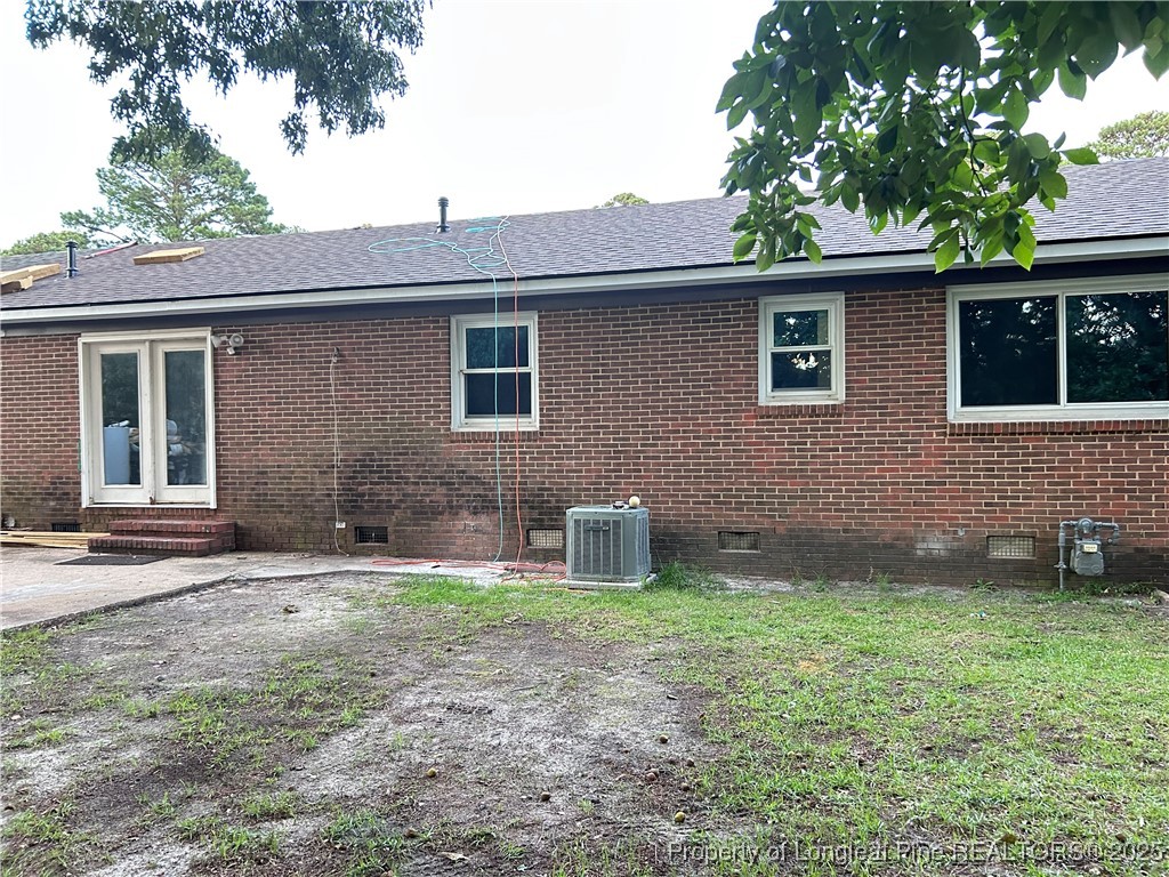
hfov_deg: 67.3
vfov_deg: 53.1
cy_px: 438
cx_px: 584
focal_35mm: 26
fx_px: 878
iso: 320
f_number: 1.5
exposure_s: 1/60
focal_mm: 5.7
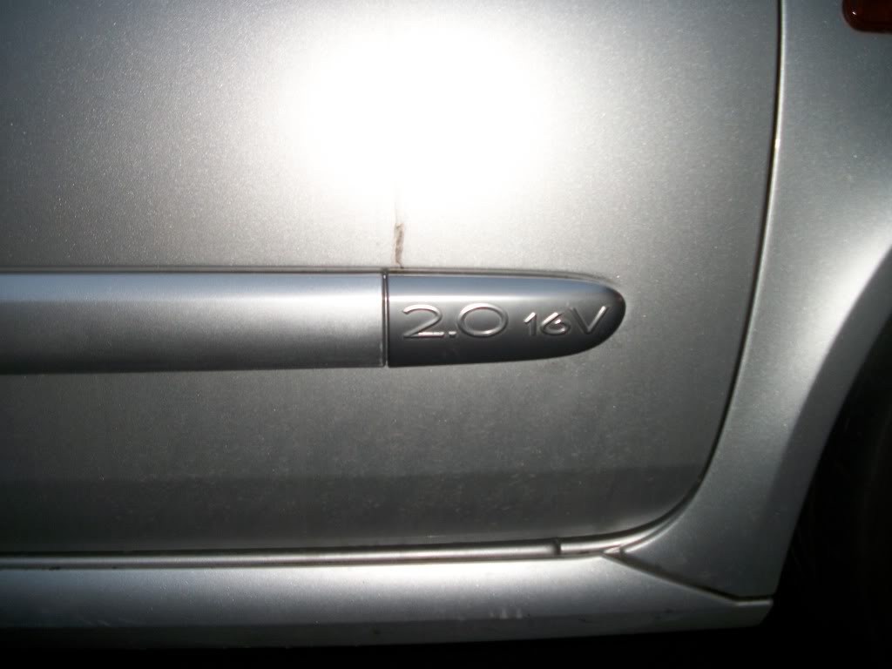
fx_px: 825
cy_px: 334
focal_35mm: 32
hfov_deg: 56.8
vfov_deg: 44.2
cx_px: 446
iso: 80
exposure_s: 1/30
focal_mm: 5.7
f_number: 2.9
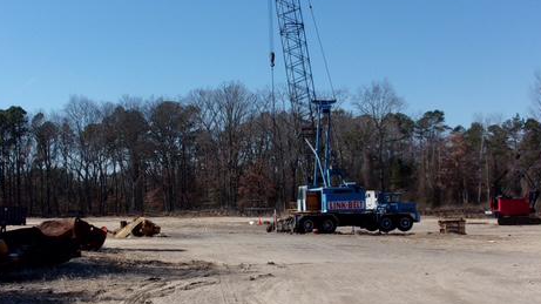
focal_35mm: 65
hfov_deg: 32.3
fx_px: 932
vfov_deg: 18.5
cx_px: 219
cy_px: 188
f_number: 12.5
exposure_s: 1/120
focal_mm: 7.8
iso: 80
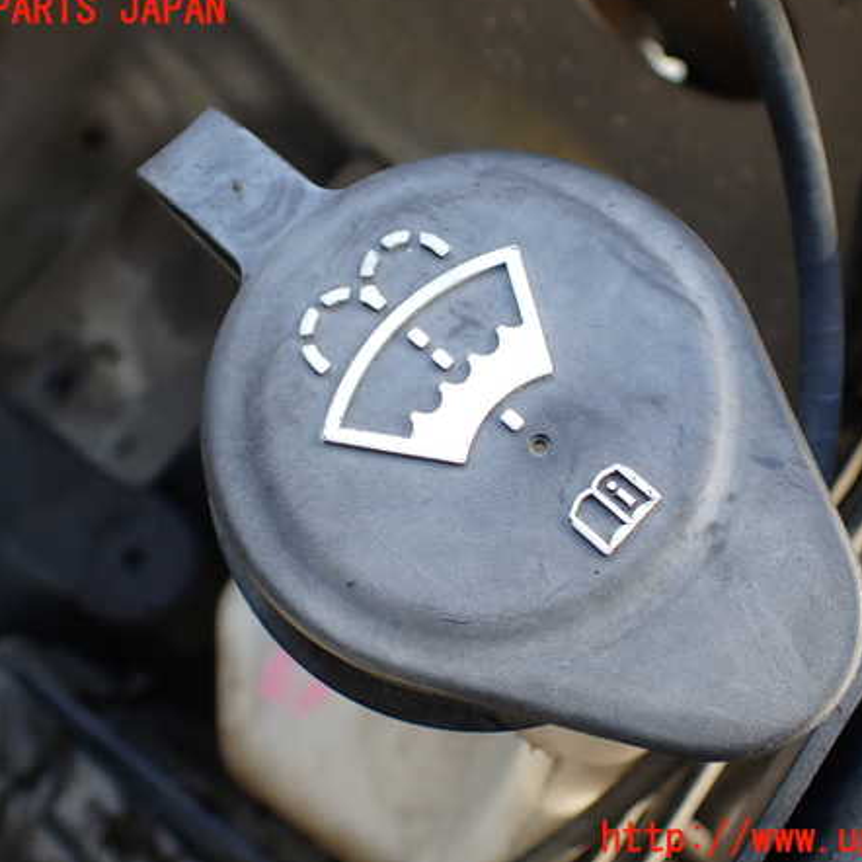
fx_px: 1014
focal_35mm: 36
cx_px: 456
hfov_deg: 46.0
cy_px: 425
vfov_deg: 46.0
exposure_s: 1/125
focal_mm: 5.4
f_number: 2.3
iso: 160
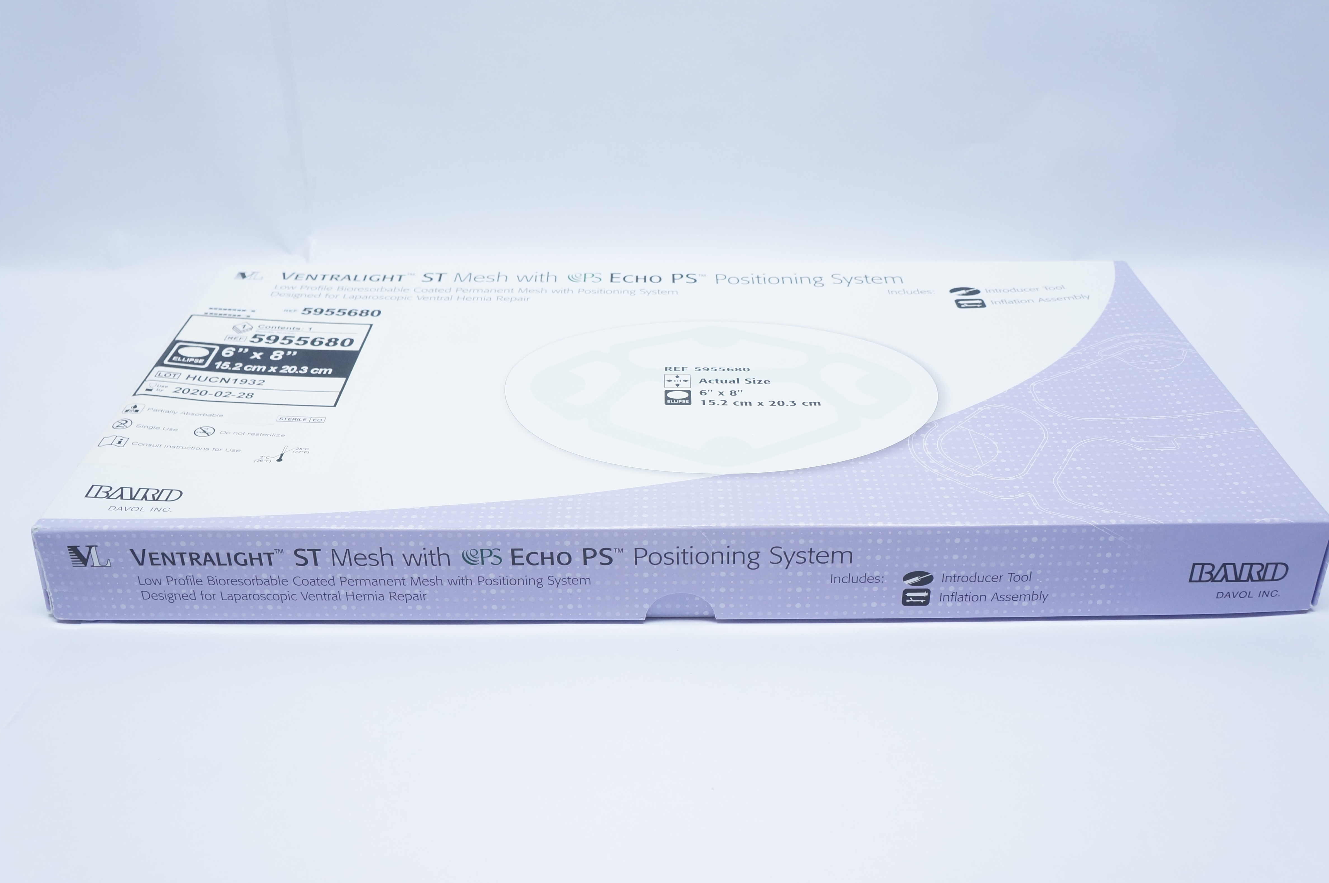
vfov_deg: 38.8
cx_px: 659
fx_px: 1254
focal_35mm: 34
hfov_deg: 55.8
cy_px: 436
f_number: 6.3
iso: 800
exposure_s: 1/50
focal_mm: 22
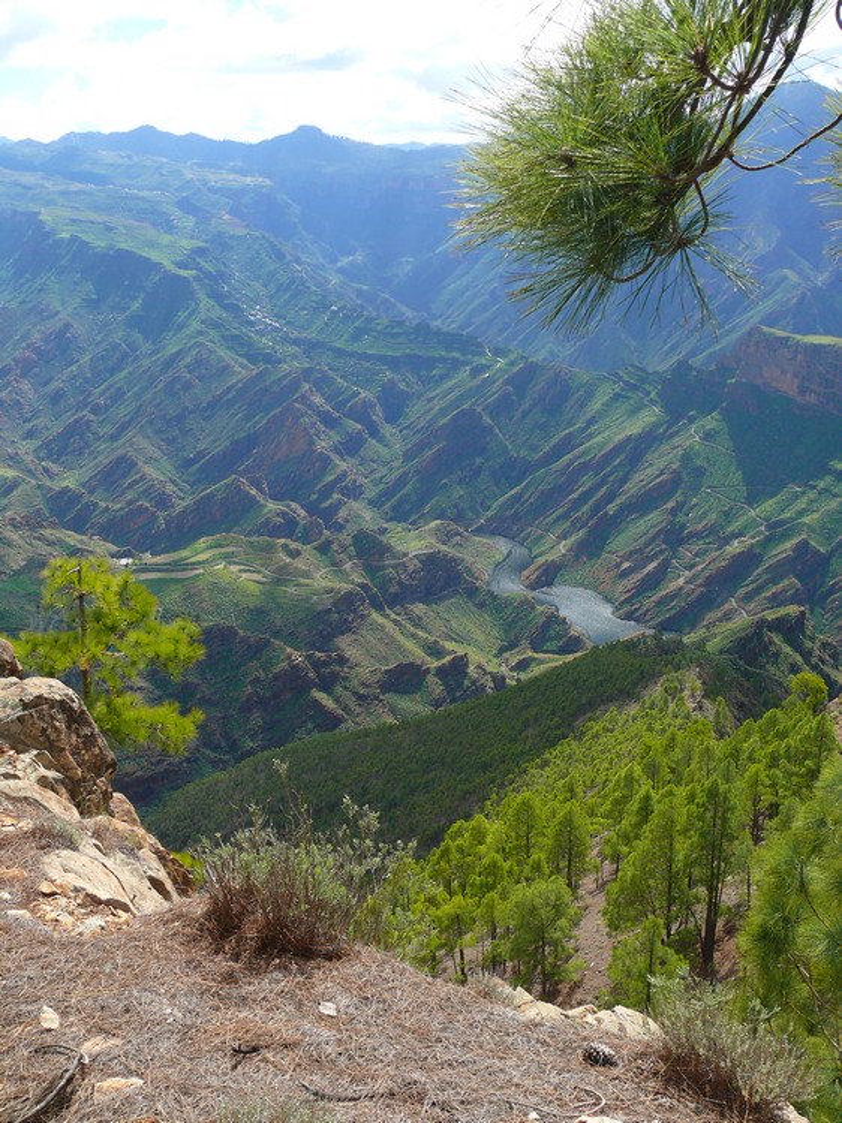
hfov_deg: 40.7
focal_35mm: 35
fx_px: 1136
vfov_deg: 52.6
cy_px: 562
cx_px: 421
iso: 100
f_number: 4
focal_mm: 7.4
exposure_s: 1/160
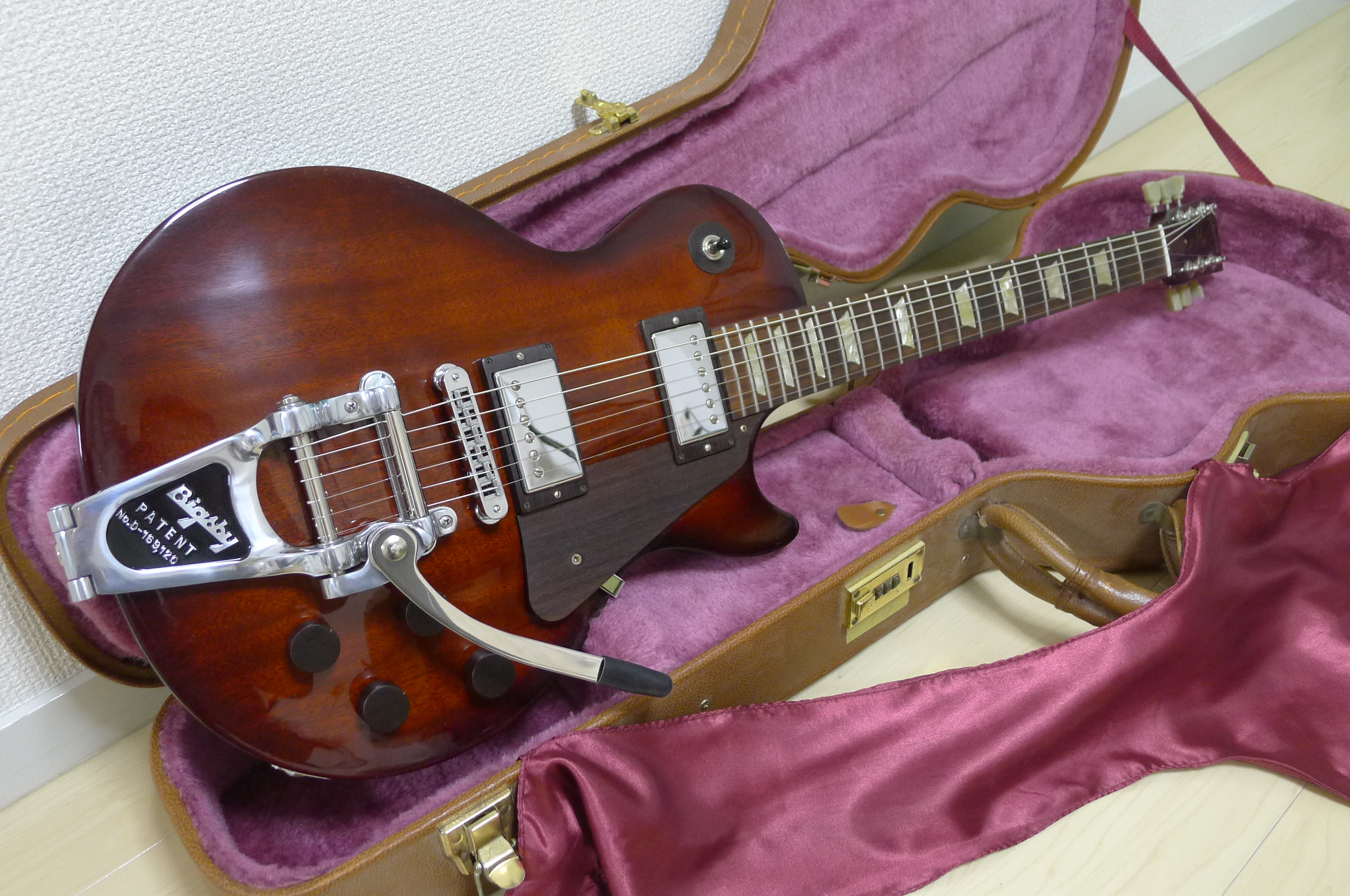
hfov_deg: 58.8
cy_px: 448
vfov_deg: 41.0
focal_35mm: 32
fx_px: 1198
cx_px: 675
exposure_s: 1/30
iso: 400
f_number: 2.2
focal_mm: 6.8
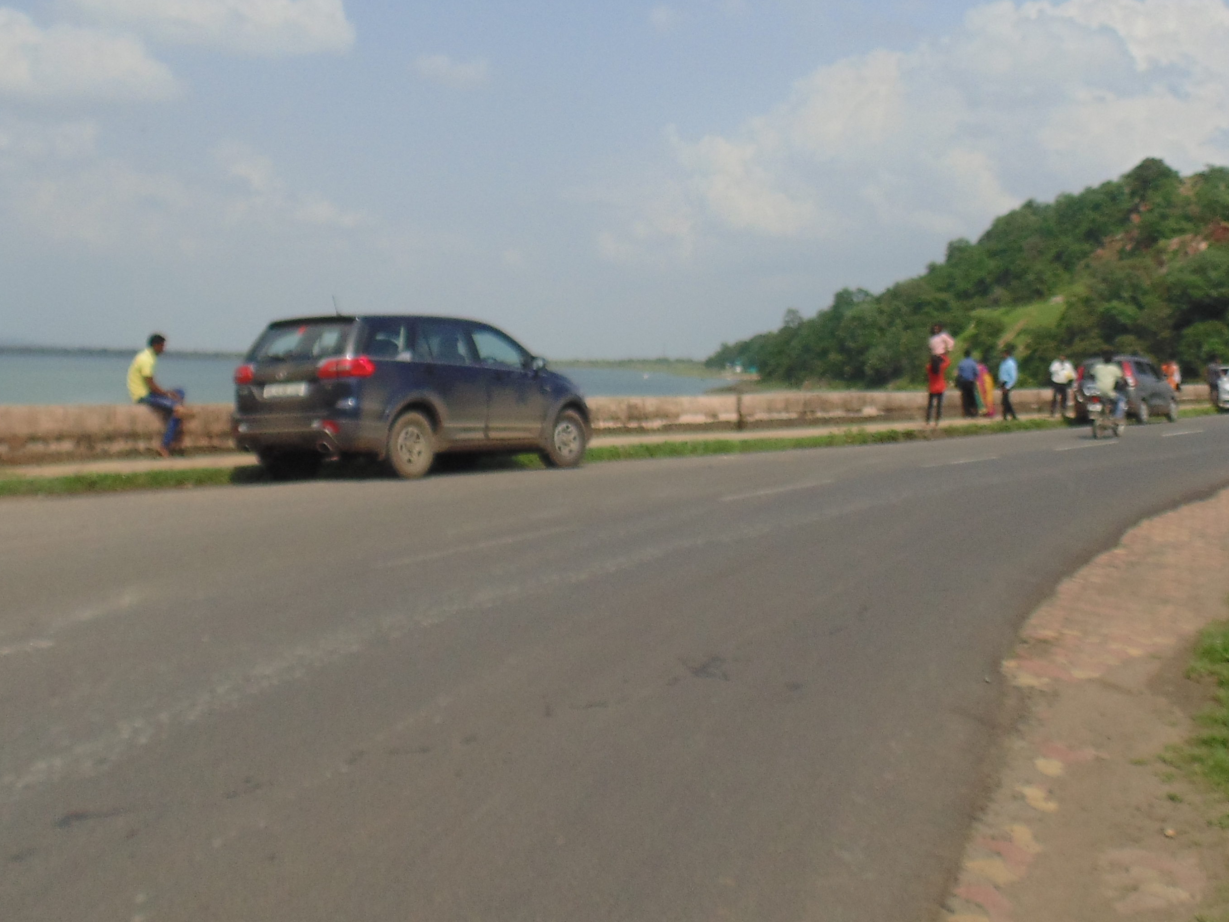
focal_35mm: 42
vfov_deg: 33.7
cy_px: 245
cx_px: 684
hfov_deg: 44.7
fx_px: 1491
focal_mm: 4
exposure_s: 1/200
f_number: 9.7
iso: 80
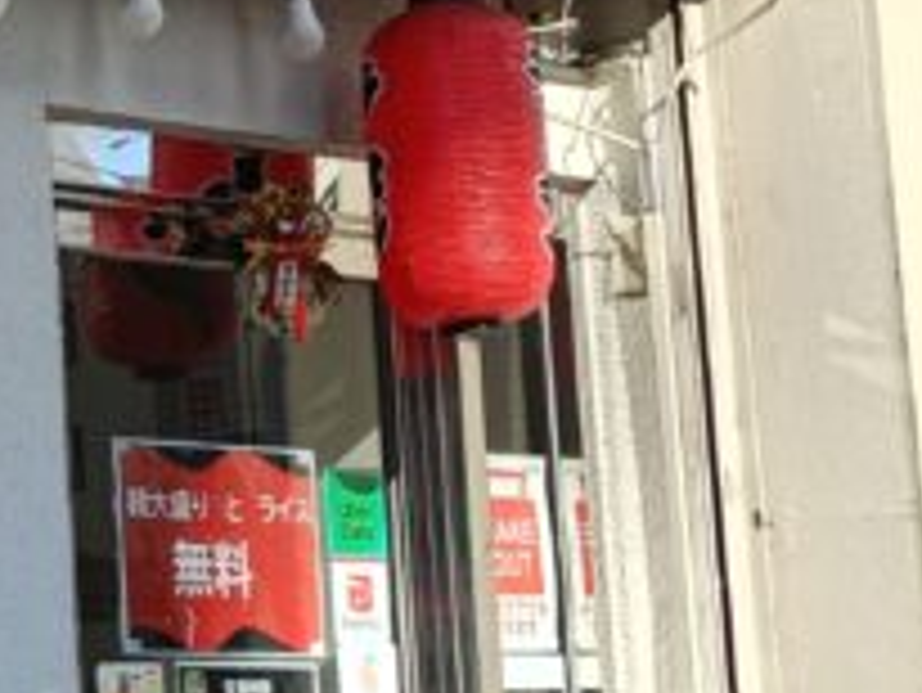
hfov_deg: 14.4
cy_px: 234
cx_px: -558
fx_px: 3331
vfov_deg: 11.9
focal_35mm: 125
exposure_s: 1/289
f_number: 1.7
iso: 50
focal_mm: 4.7
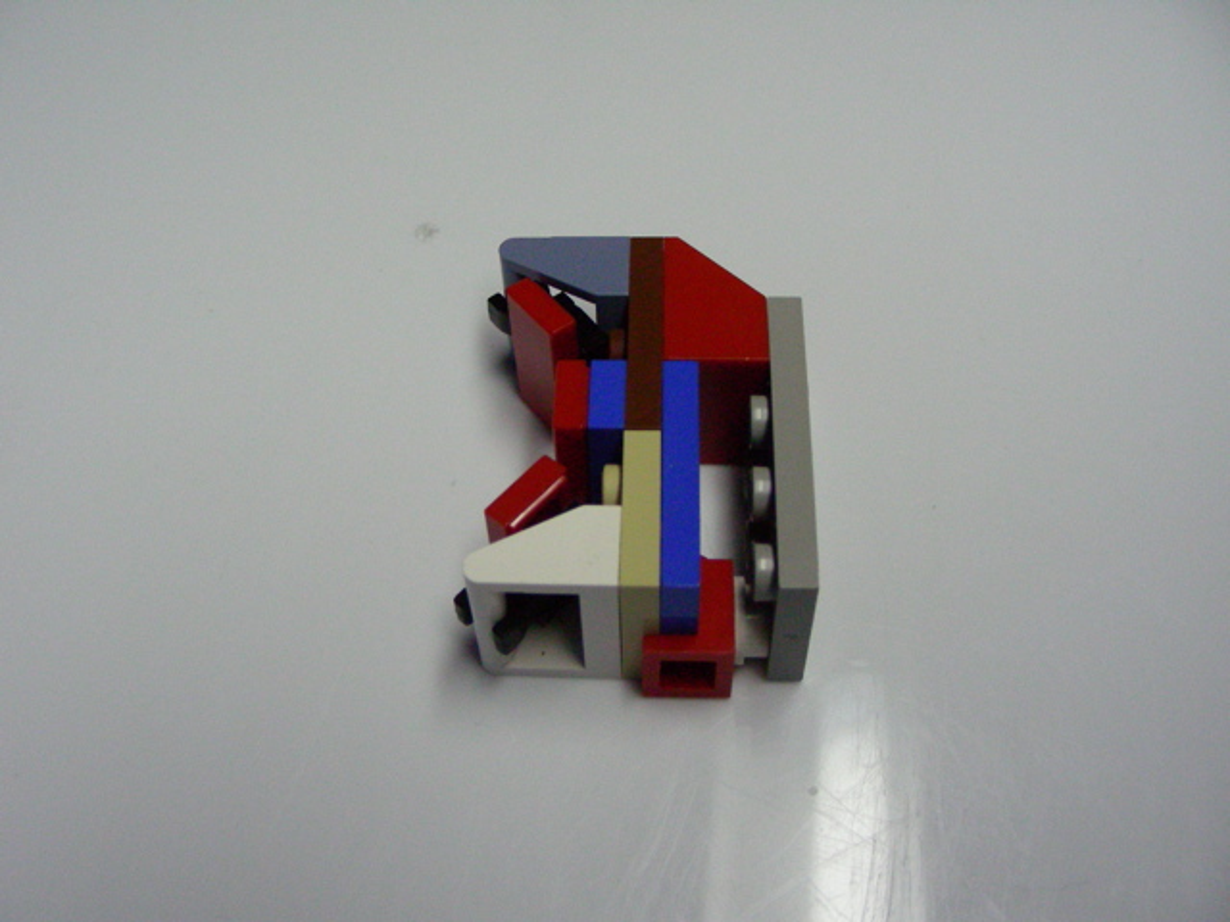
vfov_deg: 37.7
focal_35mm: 38
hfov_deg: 49.0
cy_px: 461
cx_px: 615
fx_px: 1350
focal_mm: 6.3
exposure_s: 1/160
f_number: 4
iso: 400
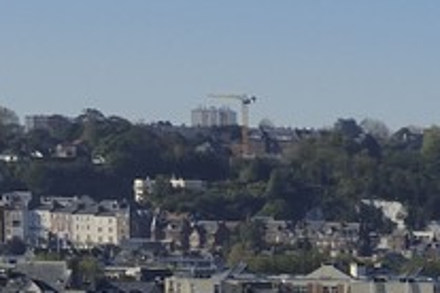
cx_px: 1681
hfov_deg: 6.3
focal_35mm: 278
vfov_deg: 4.9
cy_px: 527
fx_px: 3398
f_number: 13
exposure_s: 1/200
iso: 200
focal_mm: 36
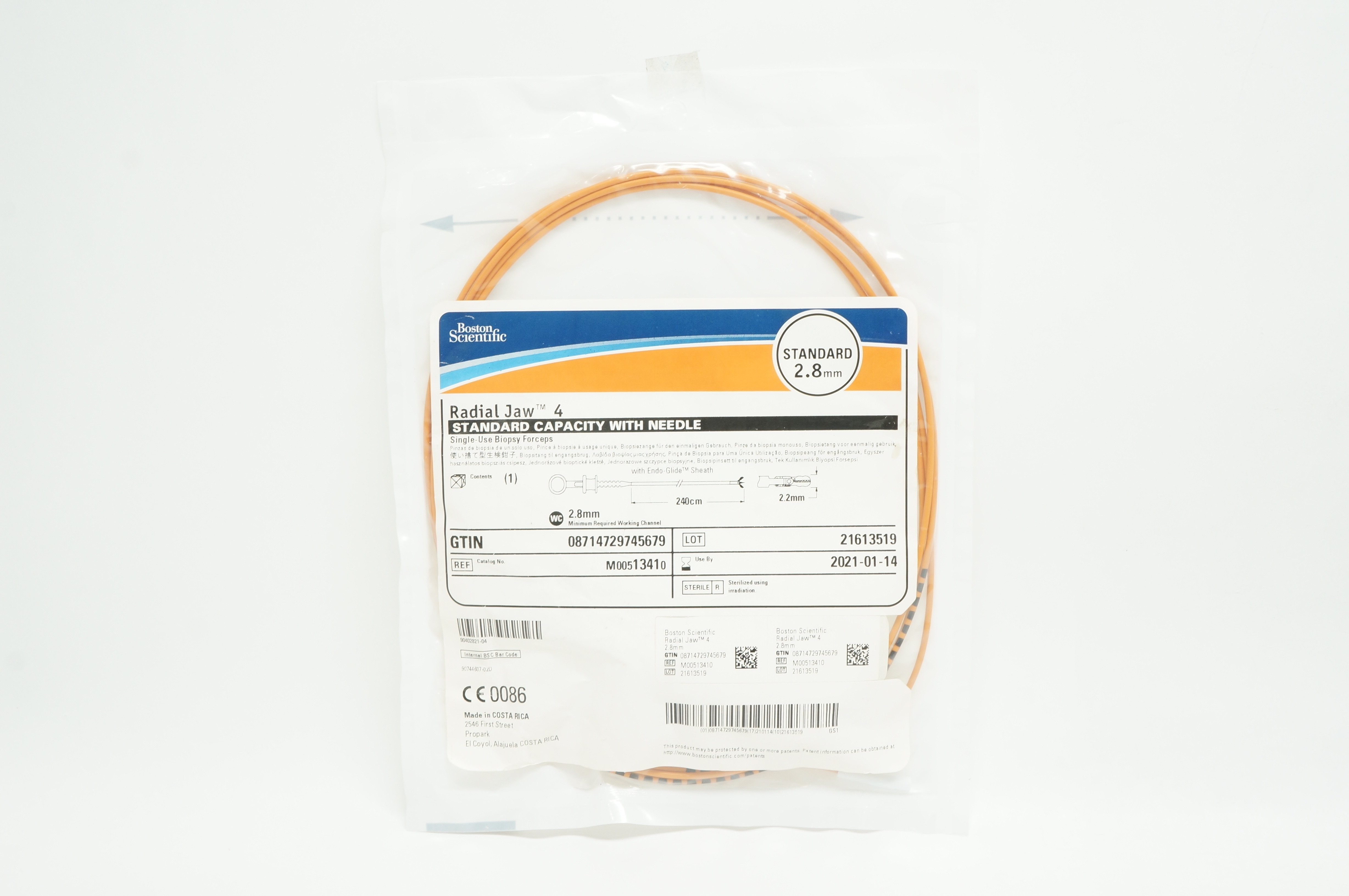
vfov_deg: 31.8
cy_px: 448
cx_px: 674
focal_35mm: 42
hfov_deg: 46.4
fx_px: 1572
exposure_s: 1/15
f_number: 10
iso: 400
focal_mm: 28
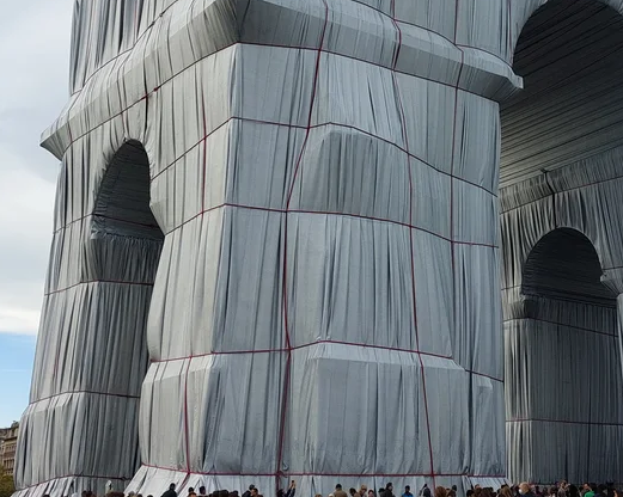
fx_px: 995
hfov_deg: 34.1
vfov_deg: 27.6
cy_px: 118
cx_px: 466
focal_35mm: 54
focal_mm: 5.23
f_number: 1.8
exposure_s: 1/467
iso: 25
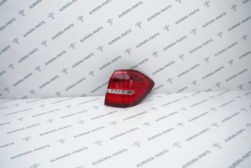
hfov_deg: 65.5
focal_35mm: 28
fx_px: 195
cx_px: 126
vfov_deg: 46.4
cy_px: 84
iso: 500
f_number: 6.3
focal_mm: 28
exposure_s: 1/160
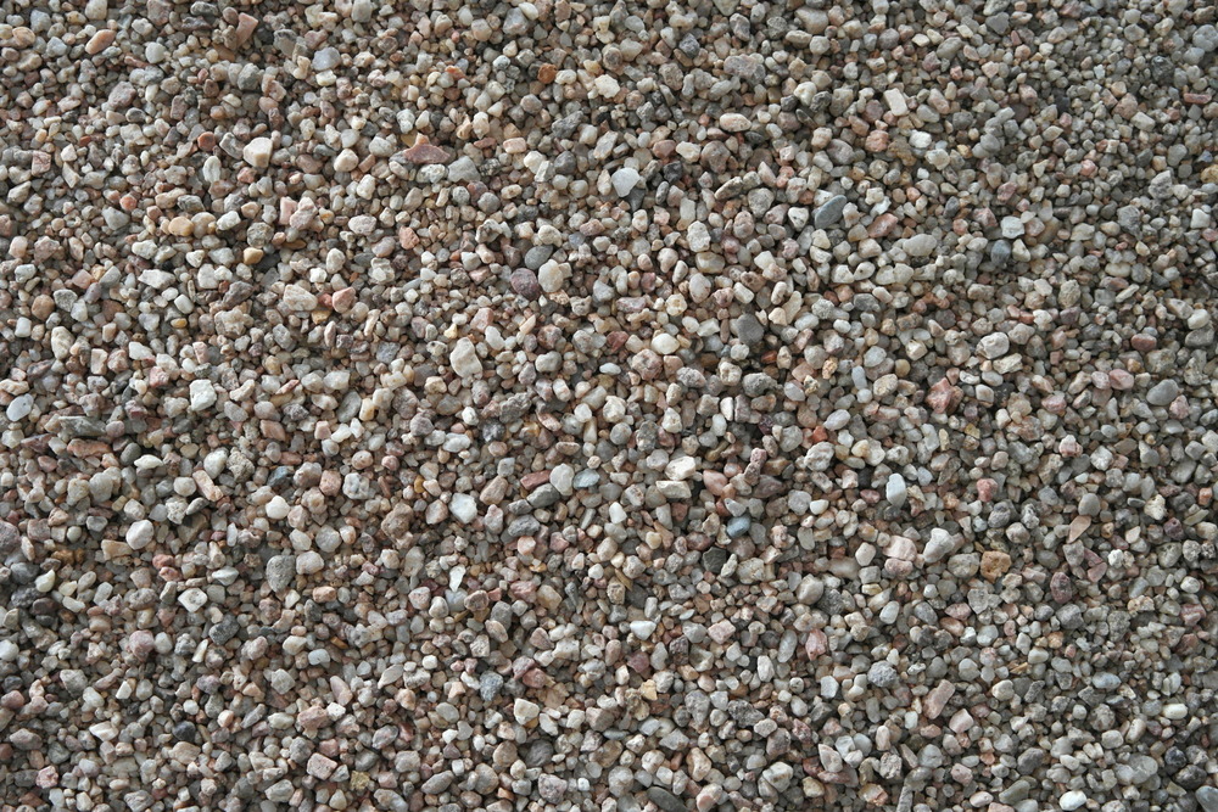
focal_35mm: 53
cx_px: 609
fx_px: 1793
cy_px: 406
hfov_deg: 37.5
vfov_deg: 25.5
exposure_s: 1/30
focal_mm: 35
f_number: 4.5
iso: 800
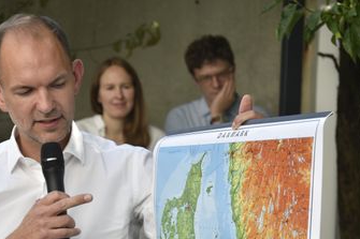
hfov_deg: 11.9
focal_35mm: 172
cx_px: 126
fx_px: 1719
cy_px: 153
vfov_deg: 8.0
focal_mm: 80
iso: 100
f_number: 5.3
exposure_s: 1/160
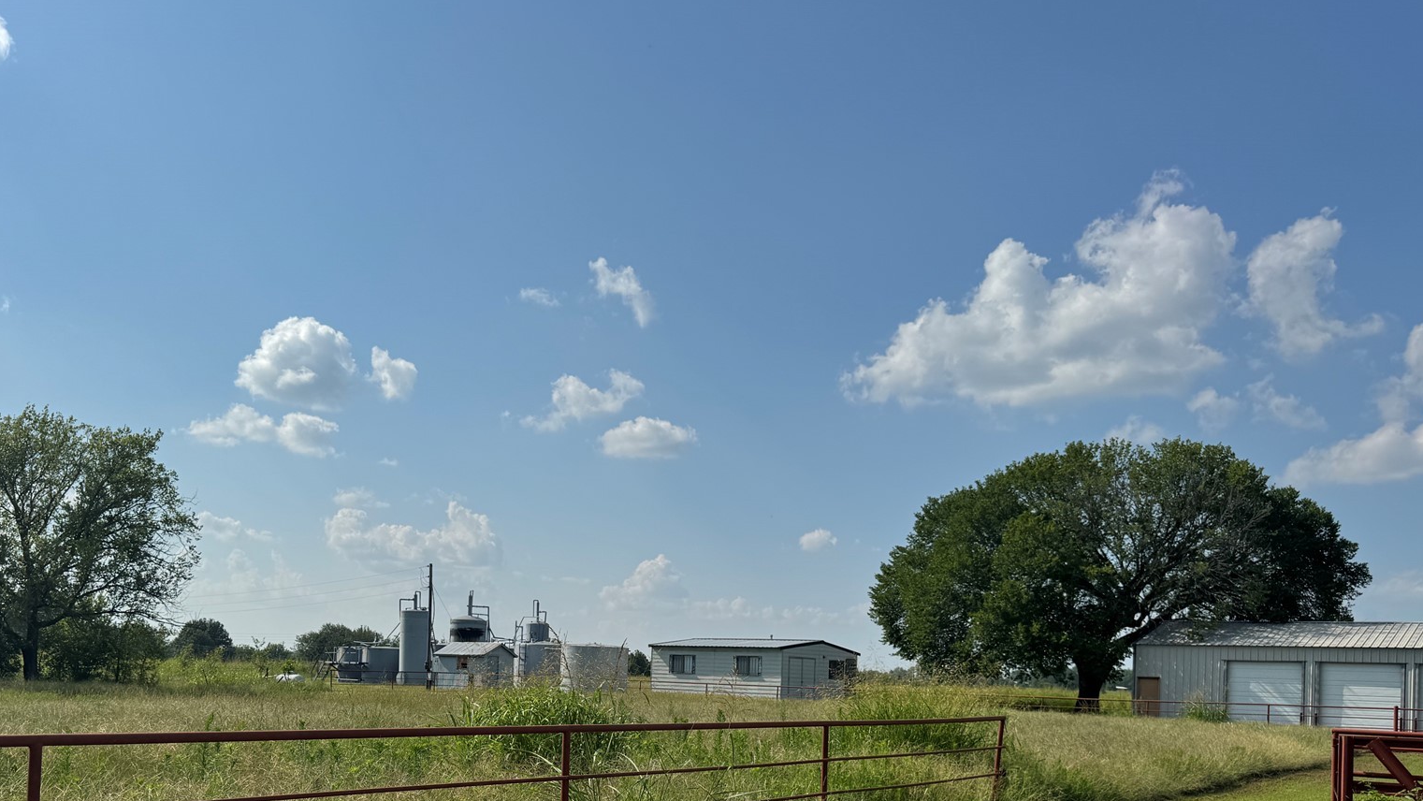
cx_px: 594
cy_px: 640
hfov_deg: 59.2
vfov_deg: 34.6
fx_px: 1245
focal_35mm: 33
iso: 80
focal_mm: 6.76
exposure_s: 1/9009
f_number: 1.78
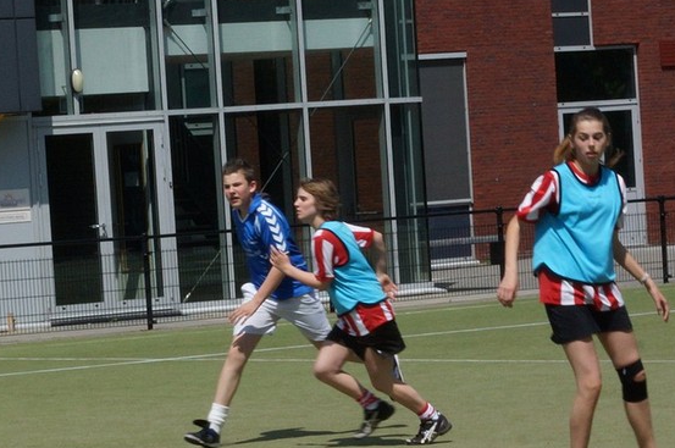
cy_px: 327
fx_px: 2602
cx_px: 66
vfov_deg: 9.8
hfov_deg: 14.6
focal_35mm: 139
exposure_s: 1/250
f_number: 22
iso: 500
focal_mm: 50
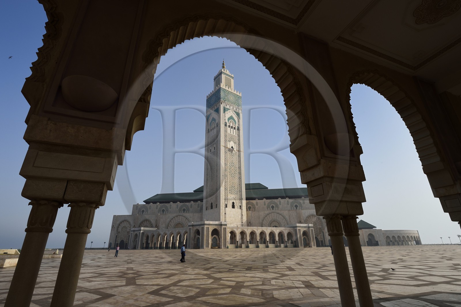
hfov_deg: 93.3
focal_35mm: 17
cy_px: 154
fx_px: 218
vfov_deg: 70.4
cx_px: 230
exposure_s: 1/160
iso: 200
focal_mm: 17
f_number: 18
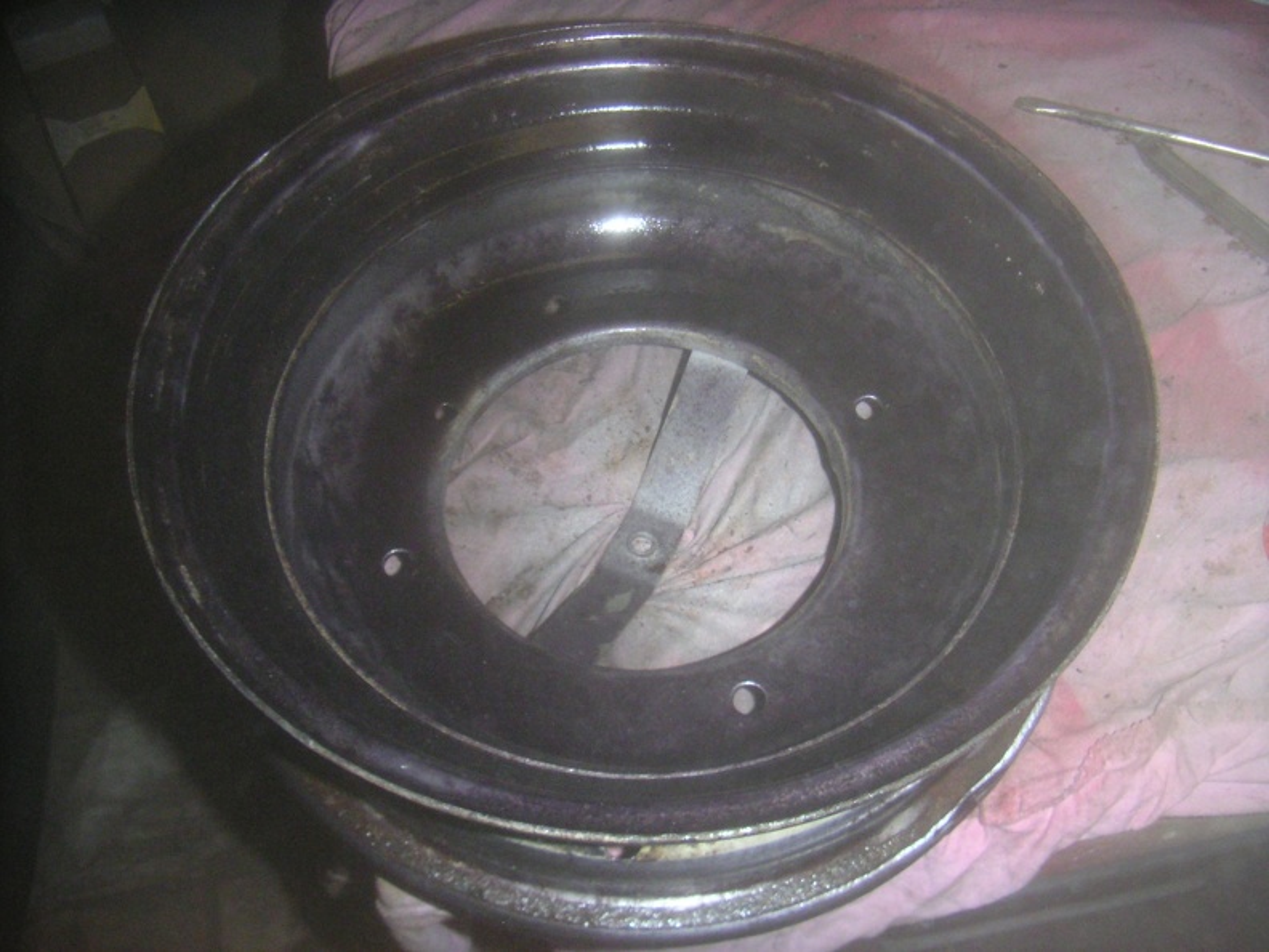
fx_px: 4069
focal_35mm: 111
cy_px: 476
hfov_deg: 17.7
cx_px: 634
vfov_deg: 13.3
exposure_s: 1/90
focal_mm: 14.4
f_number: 3.7
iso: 200
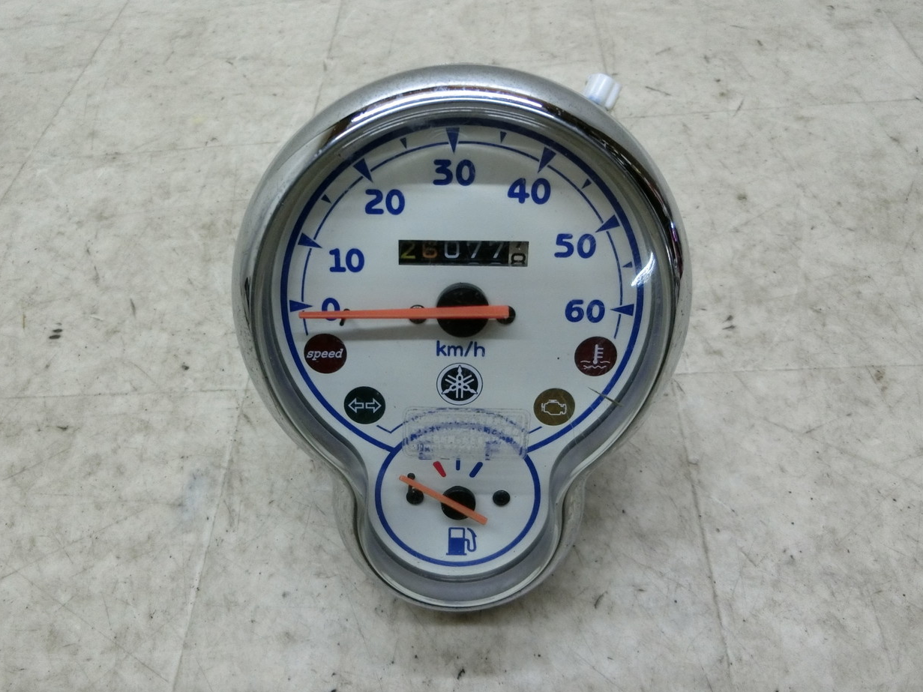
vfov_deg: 53.1
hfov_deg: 67.3
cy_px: 354
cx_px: 448
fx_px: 693
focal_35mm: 26
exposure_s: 1/125
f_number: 3.5
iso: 320
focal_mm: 4.5
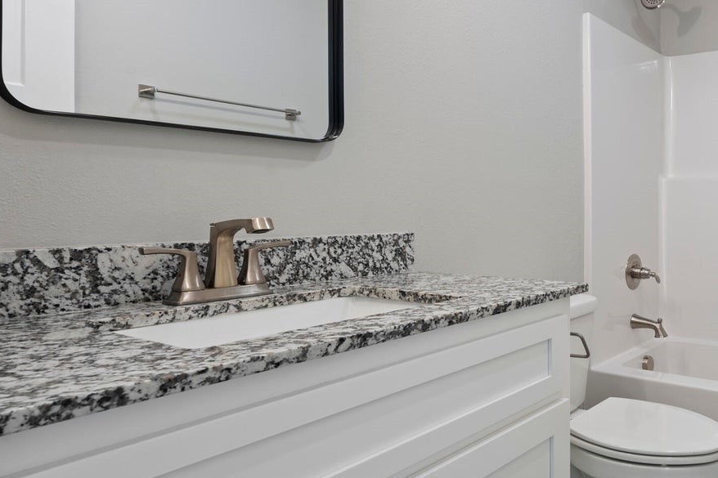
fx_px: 558
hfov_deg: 57.9
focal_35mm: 28
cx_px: 621
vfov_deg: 46.4
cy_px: 229
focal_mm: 16
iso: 200
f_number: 9
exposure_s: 1/4
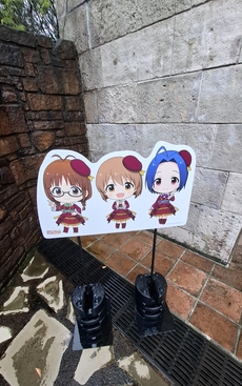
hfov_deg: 74.9
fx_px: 158
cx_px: 123
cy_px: 202
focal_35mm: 15
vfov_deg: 101.3
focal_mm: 1.74
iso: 40
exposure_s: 1/50
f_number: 2.2
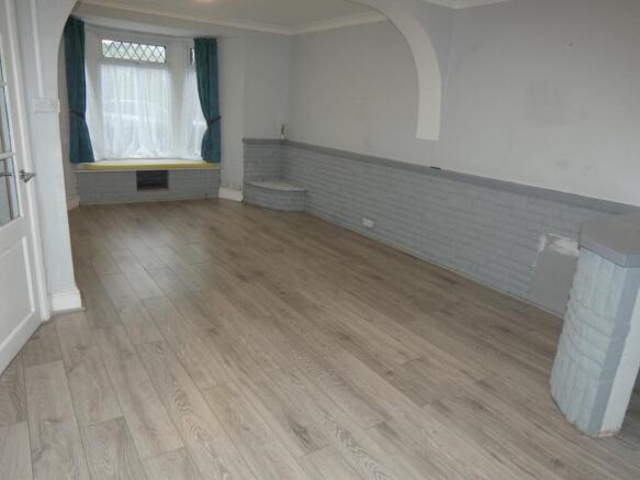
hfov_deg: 69.4
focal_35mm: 25
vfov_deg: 54.9
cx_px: 320
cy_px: 240
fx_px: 462
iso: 250
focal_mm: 4.4
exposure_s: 1/60
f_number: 3
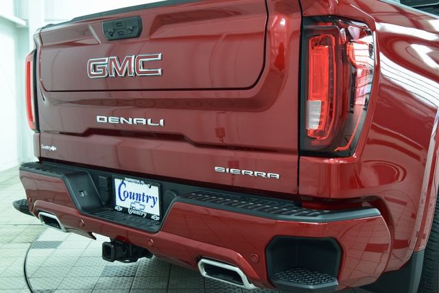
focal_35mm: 45
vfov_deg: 29.9
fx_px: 549
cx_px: 220
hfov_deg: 43.6
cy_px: 146
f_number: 6.3
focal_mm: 30
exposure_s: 1/15
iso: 1100
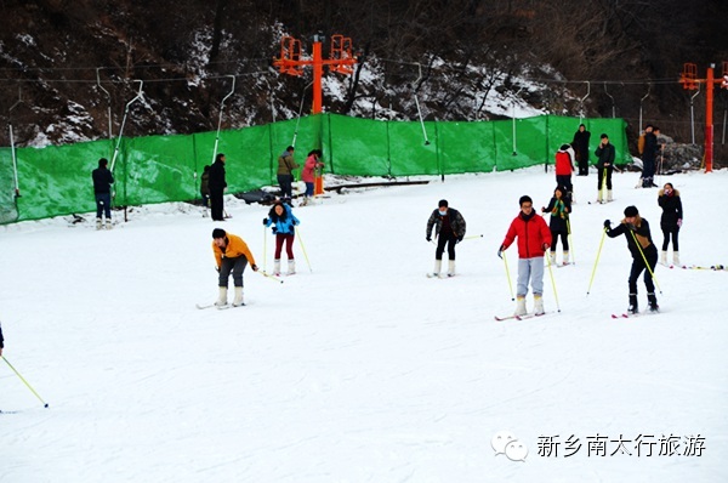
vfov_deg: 7.6
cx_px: 364
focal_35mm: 180
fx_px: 3634
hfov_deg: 11.4
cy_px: 242
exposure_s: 1/250
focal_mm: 120
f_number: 8
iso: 160
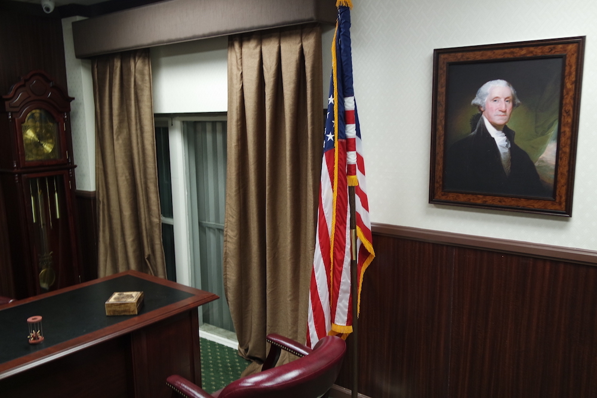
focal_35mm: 30
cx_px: 298
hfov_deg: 61.9
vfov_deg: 43.6
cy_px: 199
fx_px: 498
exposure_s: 1/40
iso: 400
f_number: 3.5
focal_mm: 20
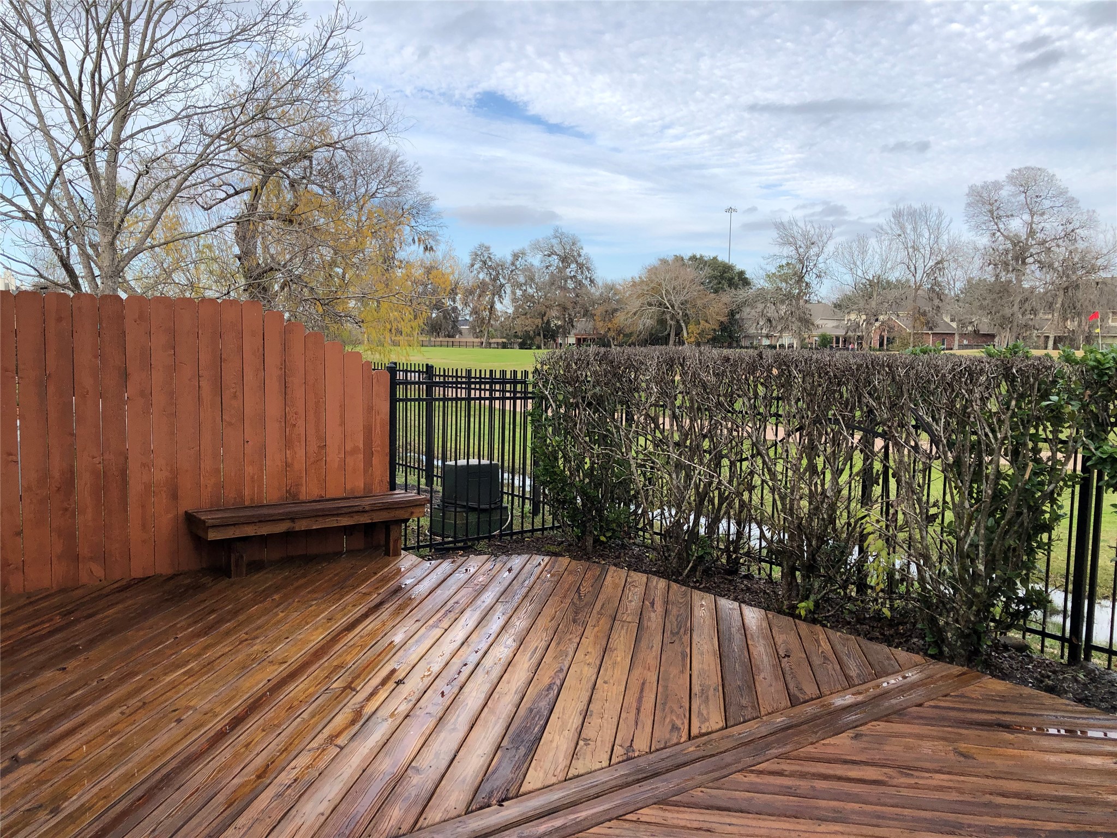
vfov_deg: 49.7
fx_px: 904
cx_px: 558
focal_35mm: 28
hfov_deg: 63.4
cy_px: 419
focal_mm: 3.99
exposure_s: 1/564
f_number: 1.8
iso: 20
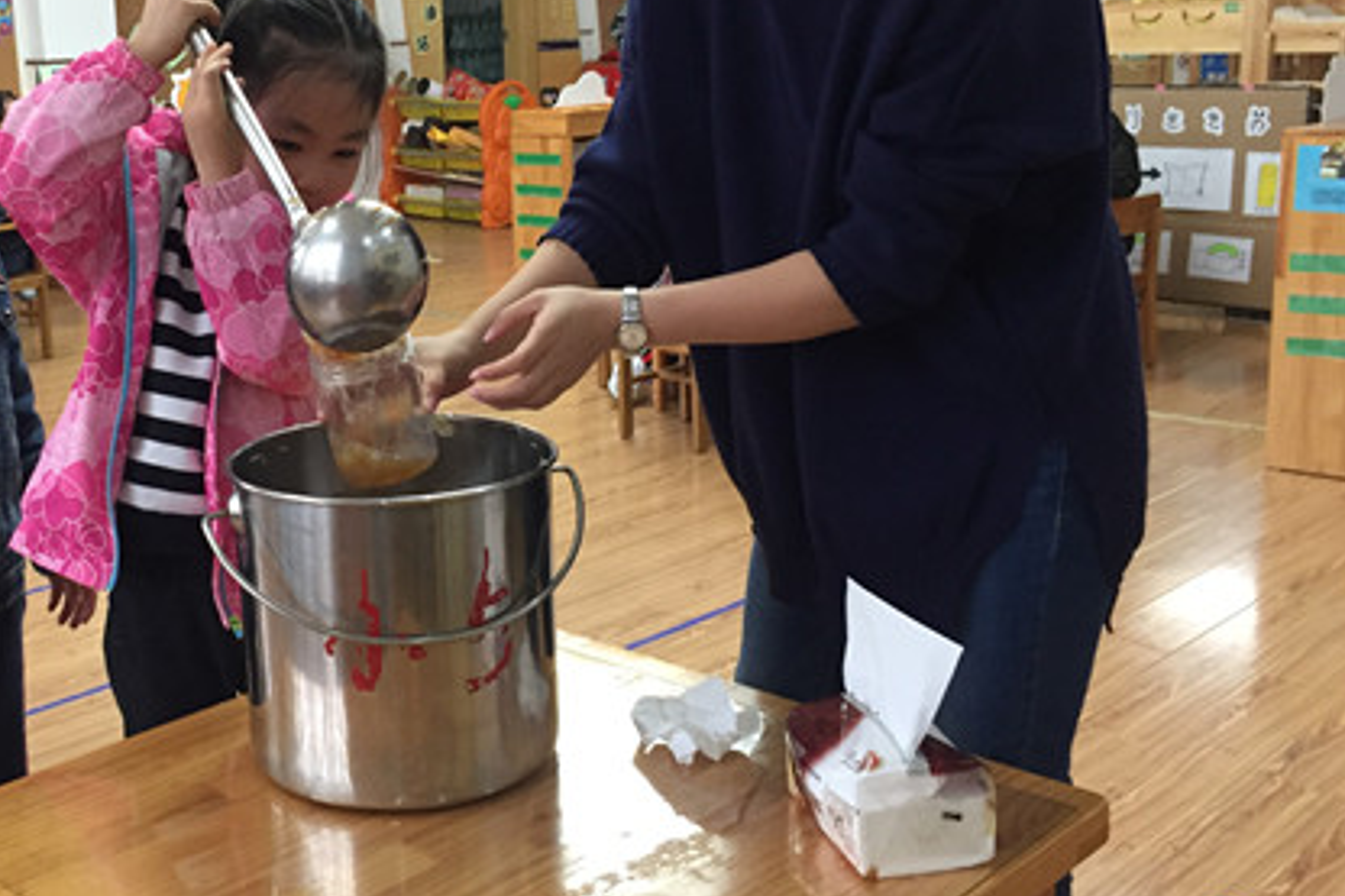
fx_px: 1680
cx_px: 420
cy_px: 390
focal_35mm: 45
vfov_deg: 29.8
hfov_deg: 42.9
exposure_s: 1/33
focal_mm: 4.15
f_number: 2.2
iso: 200
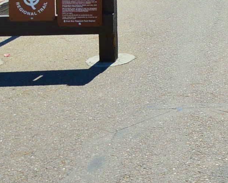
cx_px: 360
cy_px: -73
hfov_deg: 20.1
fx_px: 534
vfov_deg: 17.8
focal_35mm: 79
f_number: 5.6
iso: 200
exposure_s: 1/800
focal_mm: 11.5
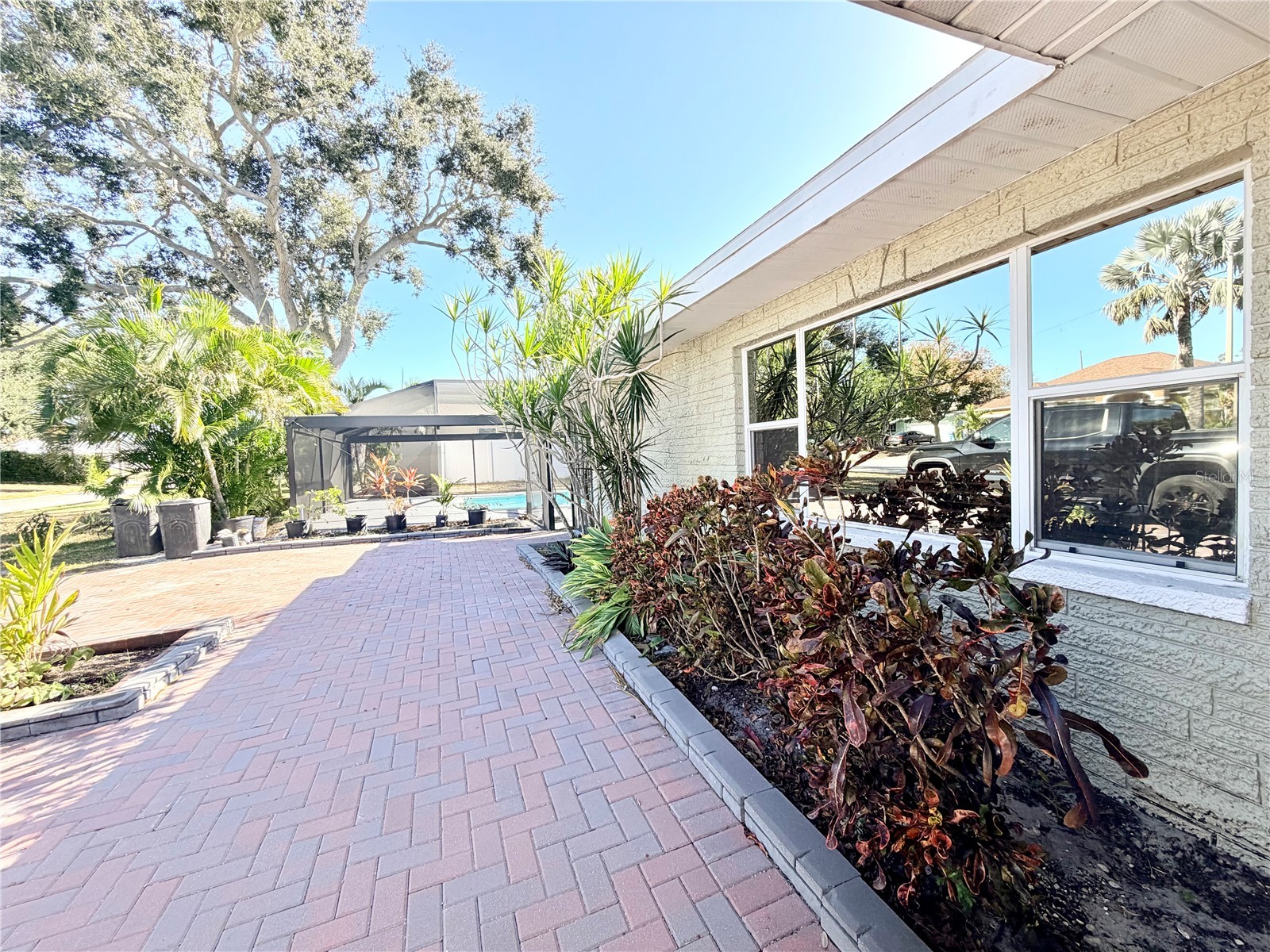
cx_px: 635
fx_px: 514
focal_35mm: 14
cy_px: 476
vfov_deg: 85.7
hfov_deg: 102.1
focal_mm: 2.22
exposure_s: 1/502
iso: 50
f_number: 2.2
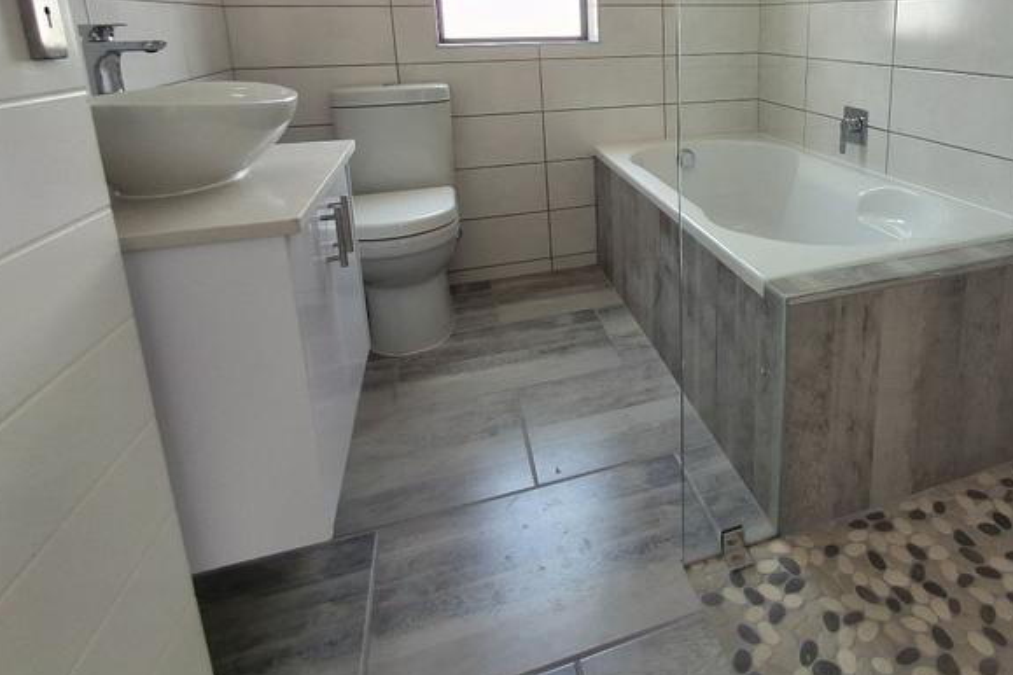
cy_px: 175
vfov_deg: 52.8
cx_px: 688
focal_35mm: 23
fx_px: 647
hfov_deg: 73.4
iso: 40
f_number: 2.2
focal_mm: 1.64
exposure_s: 1/111
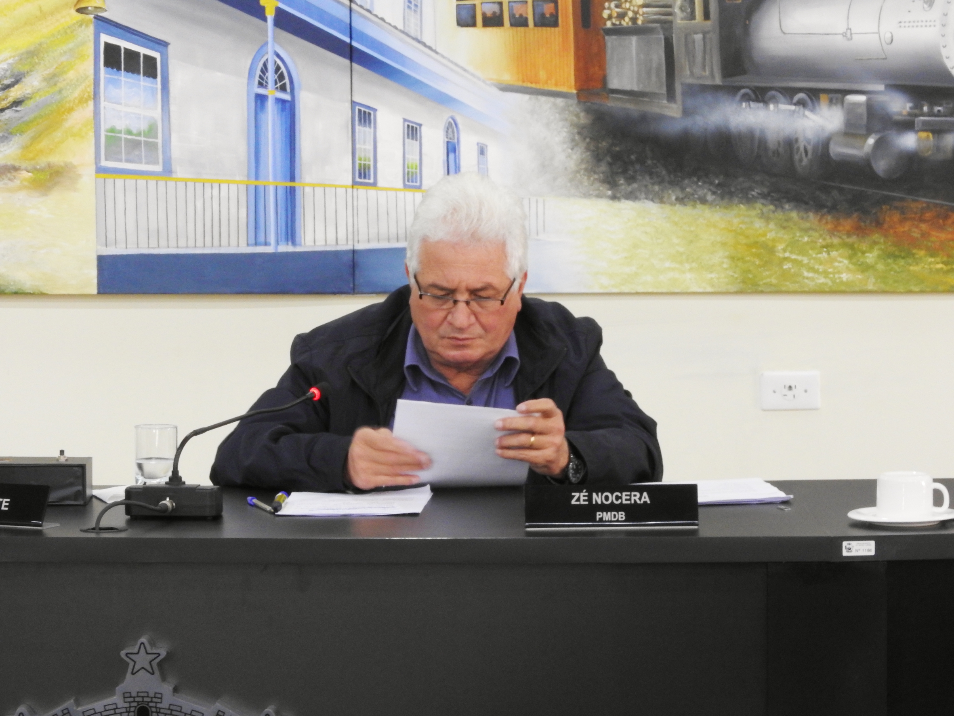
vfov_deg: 6.8
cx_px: 477
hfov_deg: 9.0
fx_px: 6064
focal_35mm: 220
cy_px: 358
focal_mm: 39.4
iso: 400
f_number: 7.6
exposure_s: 1/3
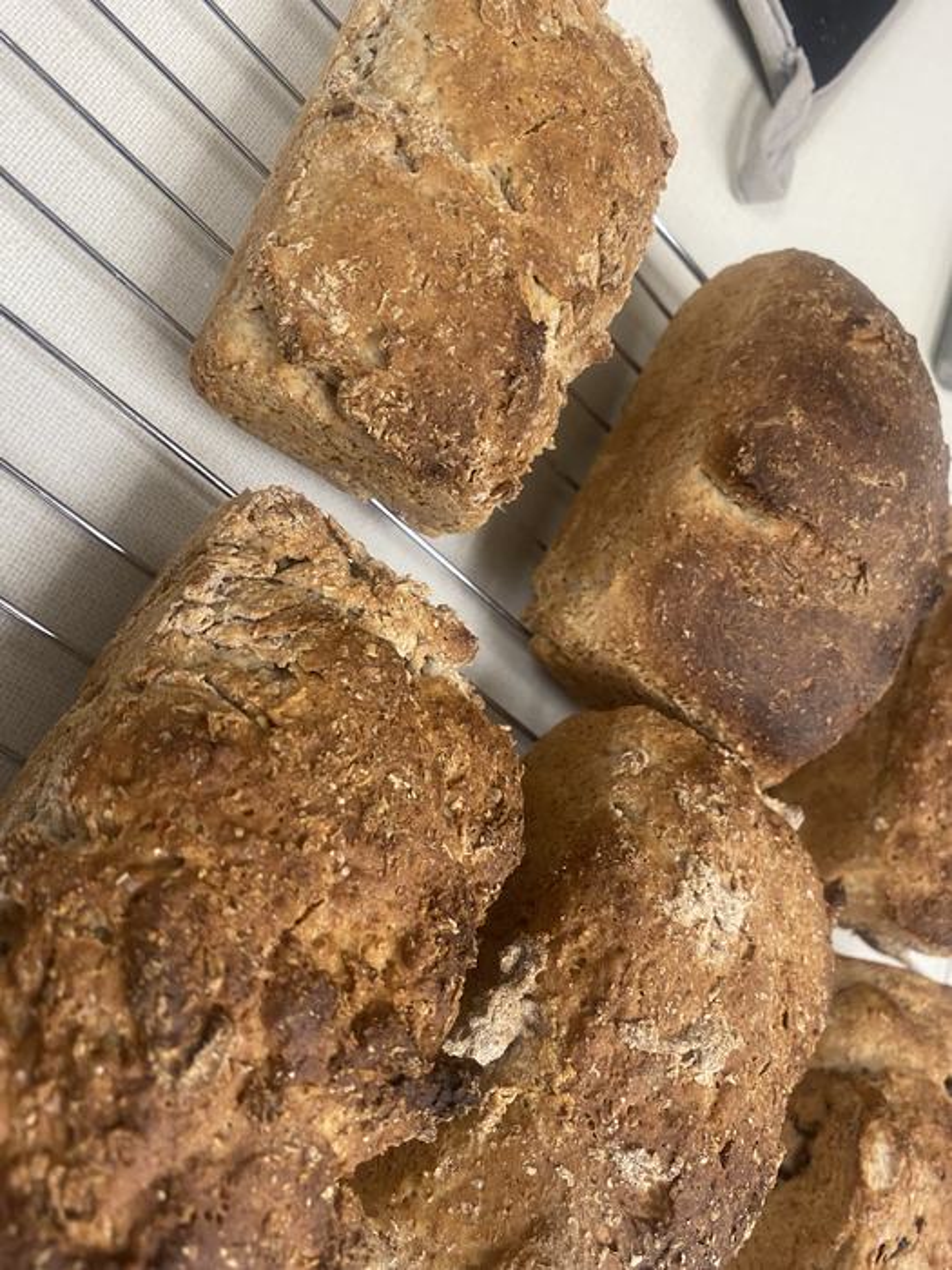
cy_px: 635
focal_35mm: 26
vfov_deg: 67.3
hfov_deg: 53.1
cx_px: 476
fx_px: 953
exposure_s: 1/60
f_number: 1.8
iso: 100
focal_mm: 4.25
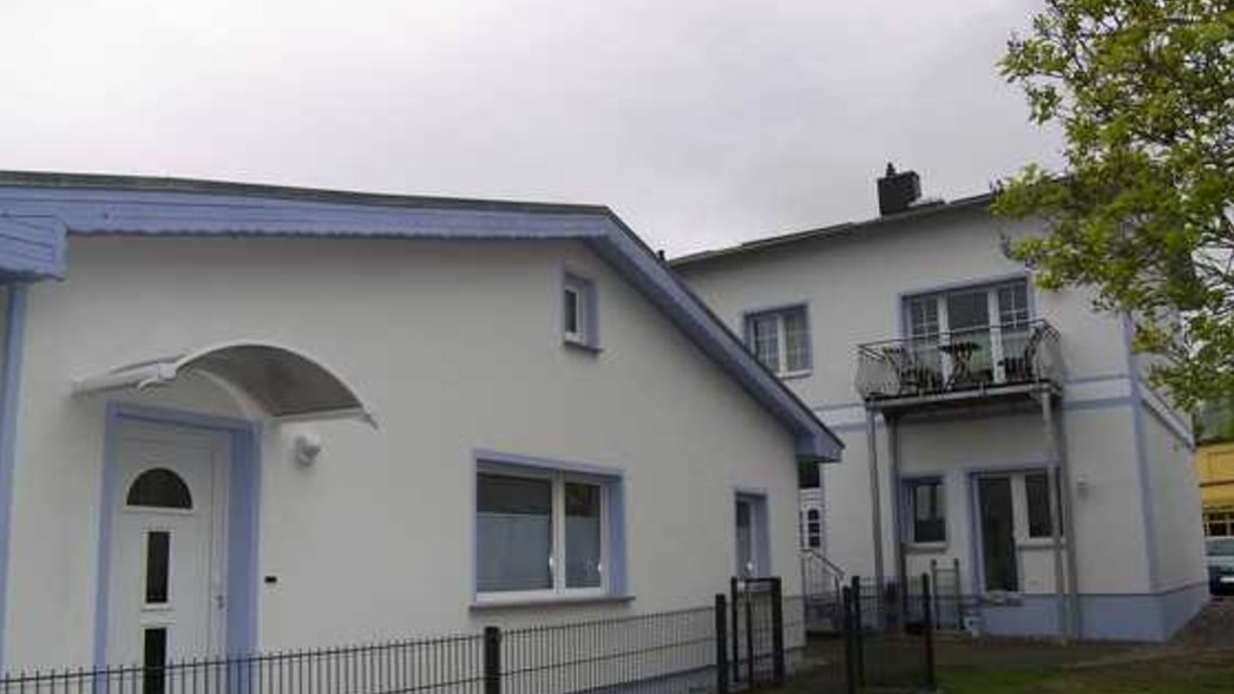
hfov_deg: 64.0
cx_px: 530
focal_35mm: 30
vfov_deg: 38.8
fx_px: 981
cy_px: 399
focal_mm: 5.1
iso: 50
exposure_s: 1/800
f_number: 2.8
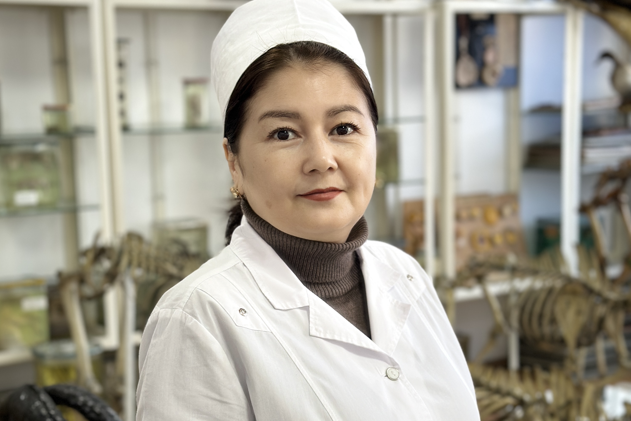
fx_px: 1174
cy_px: 260
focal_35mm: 67
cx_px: 315
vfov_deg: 20.3
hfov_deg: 30.1
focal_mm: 6.86
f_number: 1.78
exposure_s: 1/114
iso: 125
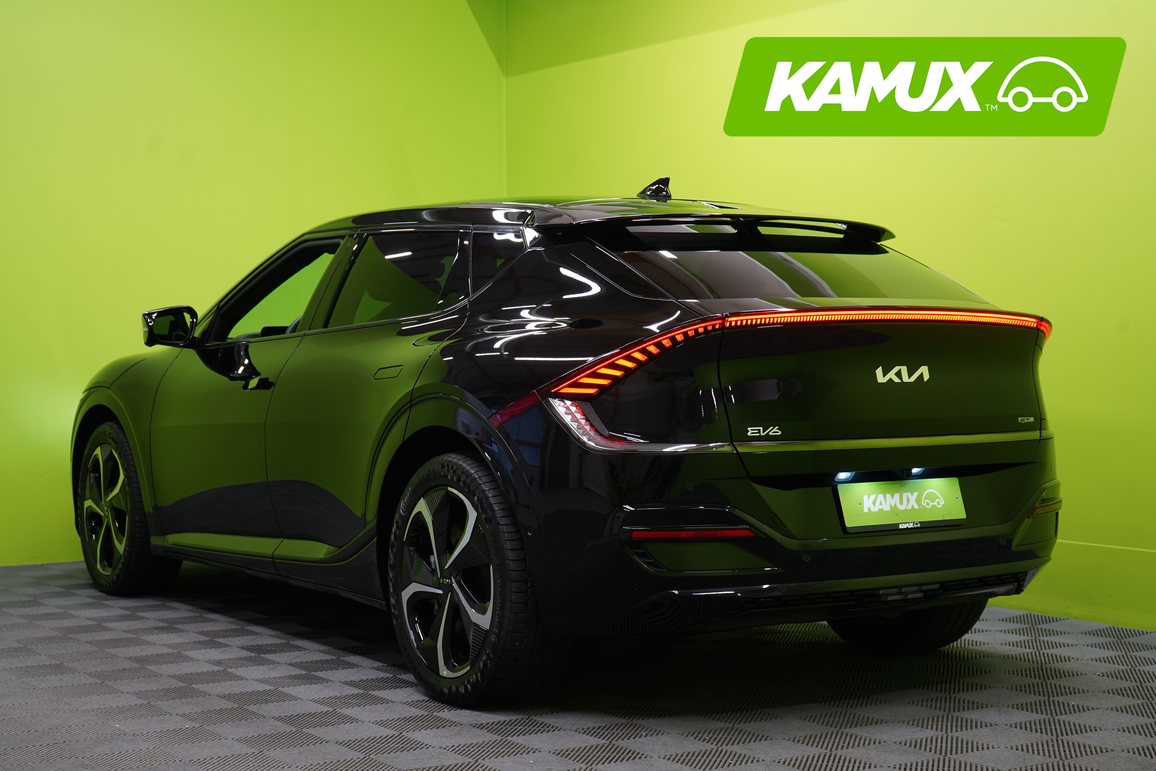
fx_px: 1766
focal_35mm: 55
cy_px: 386
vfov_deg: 24.6
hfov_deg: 36.2
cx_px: 578
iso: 400
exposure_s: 1/25
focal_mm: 55
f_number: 5.6
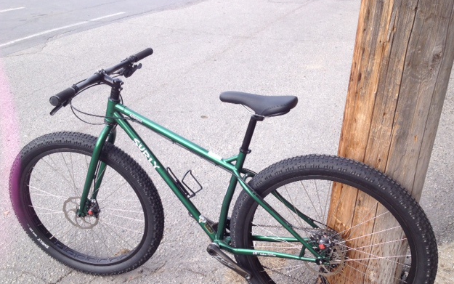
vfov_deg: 33.5
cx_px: 227
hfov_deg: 51.5
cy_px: 168
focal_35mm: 38
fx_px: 470
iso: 50
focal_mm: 4.28
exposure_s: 1/442
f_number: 2.4
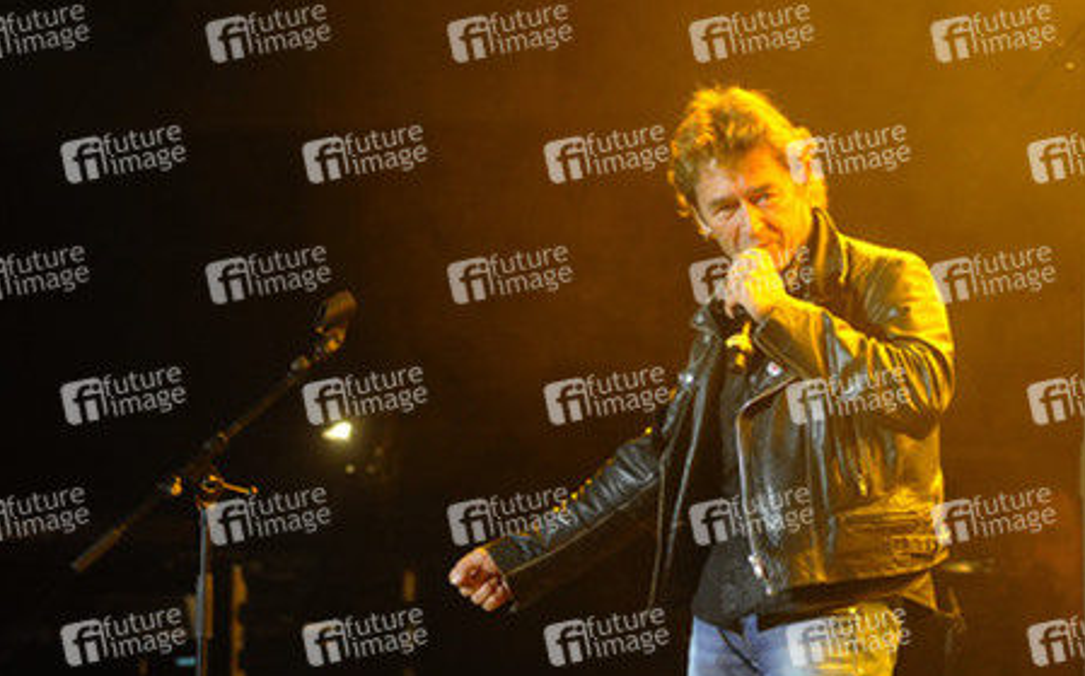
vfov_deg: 5.1
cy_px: 336
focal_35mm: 256
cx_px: 542
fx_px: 7565
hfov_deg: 8.2
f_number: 5.6
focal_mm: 250
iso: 6400
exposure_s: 1/125
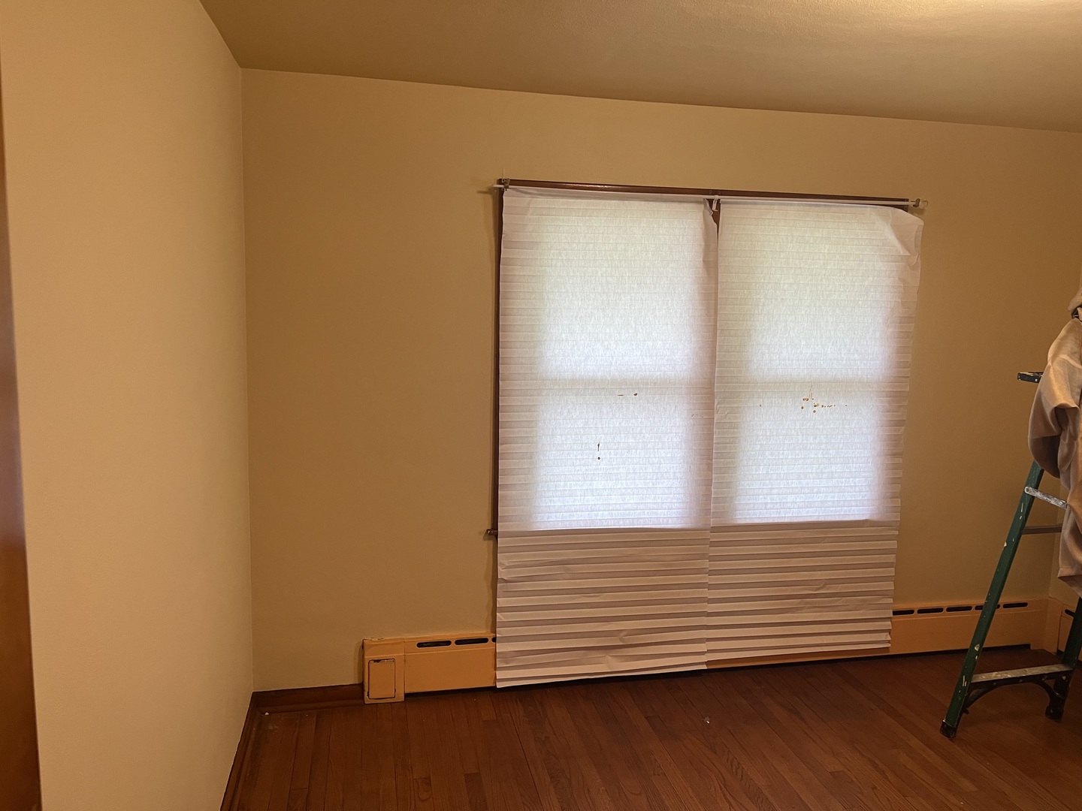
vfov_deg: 53.1
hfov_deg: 67.3
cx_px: 541
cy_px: 406
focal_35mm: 26
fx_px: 813
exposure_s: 1/60
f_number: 1.5
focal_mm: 5.7
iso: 100
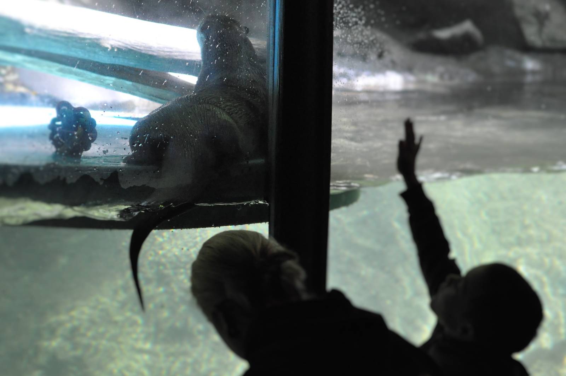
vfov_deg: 9.1
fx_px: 2356
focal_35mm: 150
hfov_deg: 13.7
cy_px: 188
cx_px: 283
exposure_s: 1/400
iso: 1600
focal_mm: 100
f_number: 4
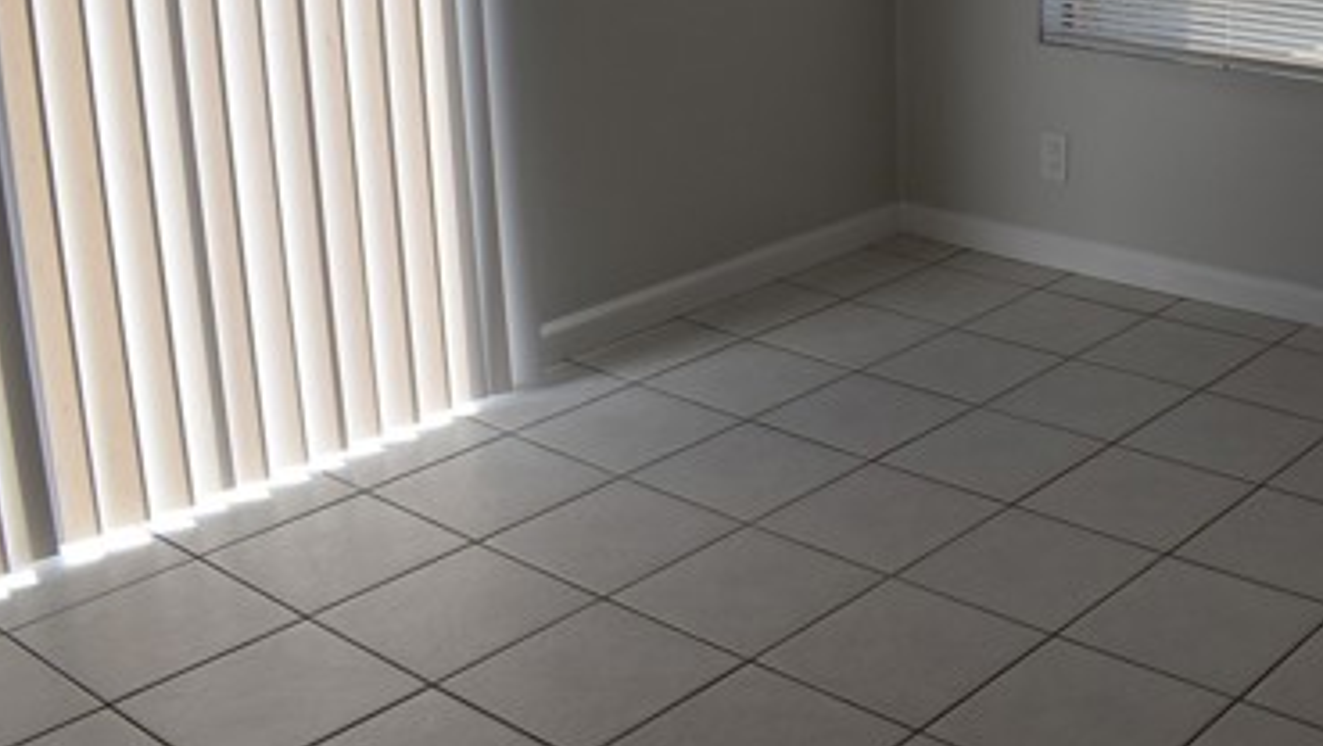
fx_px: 1720
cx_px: 1097
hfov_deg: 40.0
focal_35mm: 49
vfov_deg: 24.0
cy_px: 113
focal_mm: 18
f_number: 8
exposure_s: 1/250
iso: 180
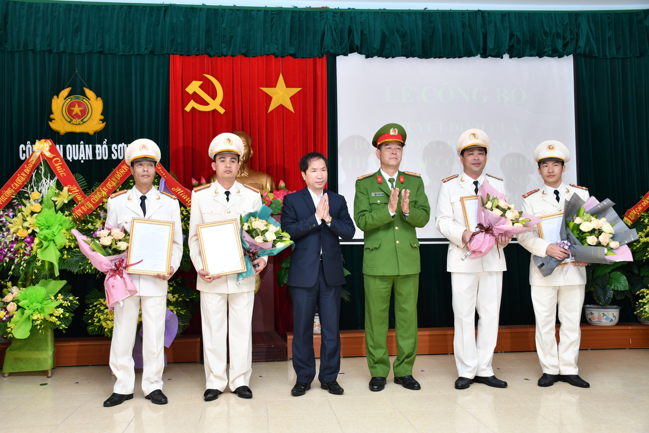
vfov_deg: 36.9
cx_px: 324
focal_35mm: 36
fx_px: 649
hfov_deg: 53.1
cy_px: 216
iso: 400
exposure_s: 1/200
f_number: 5
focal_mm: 24
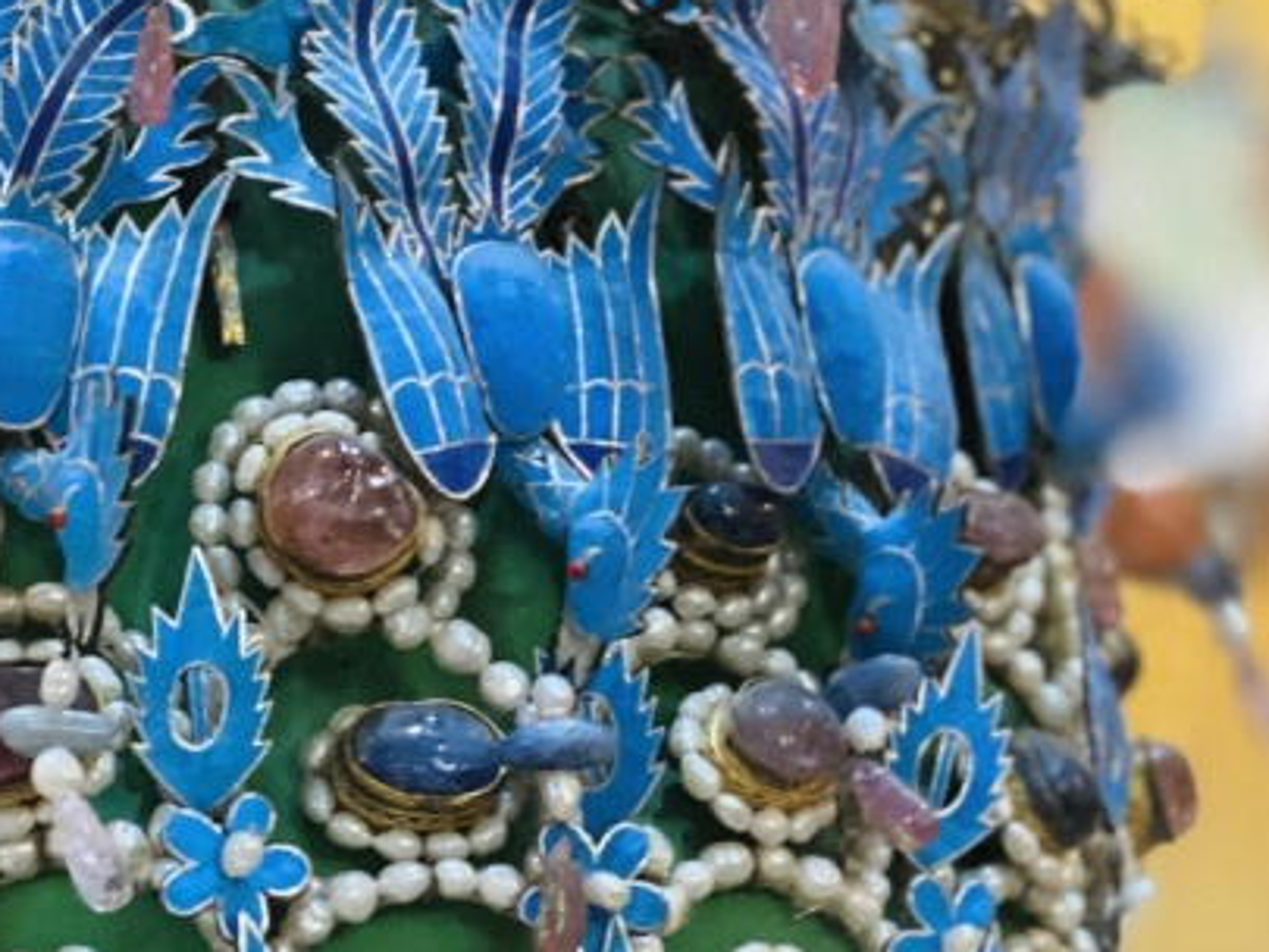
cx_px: 163
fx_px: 5647
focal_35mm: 154
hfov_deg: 12.7
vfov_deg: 9.6
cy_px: 864
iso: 320
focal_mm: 6
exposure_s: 1/20
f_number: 2
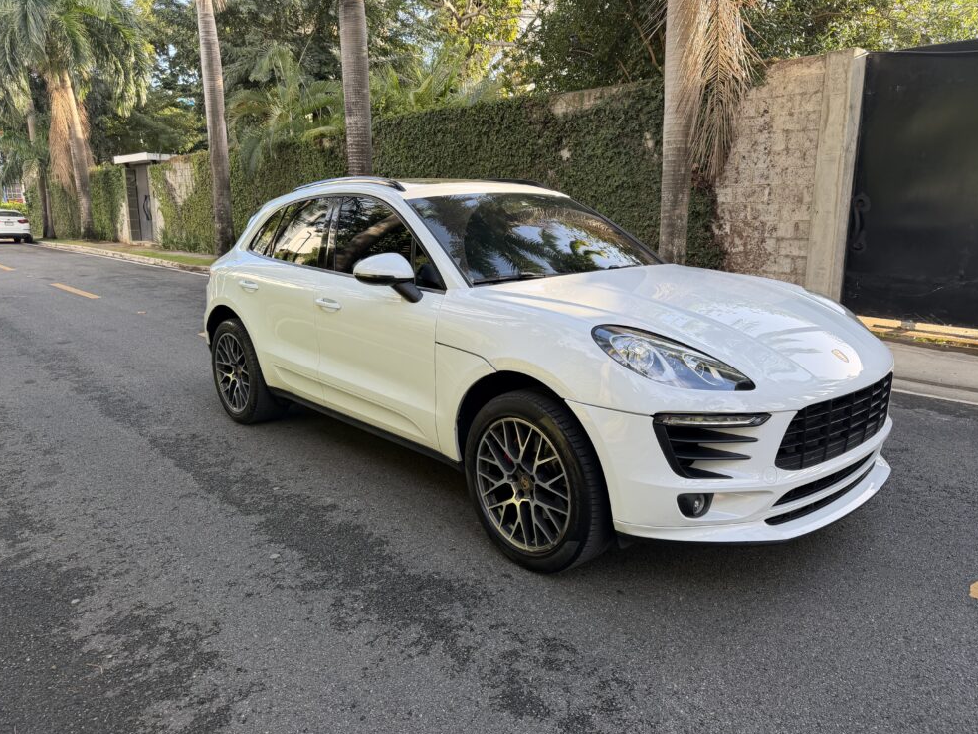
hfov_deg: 69.4
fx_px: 706
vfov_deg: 54.9
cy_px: 363
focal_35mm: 25
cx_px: 496
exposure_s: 1/342
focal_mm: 6.76
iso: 100
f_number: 1.78
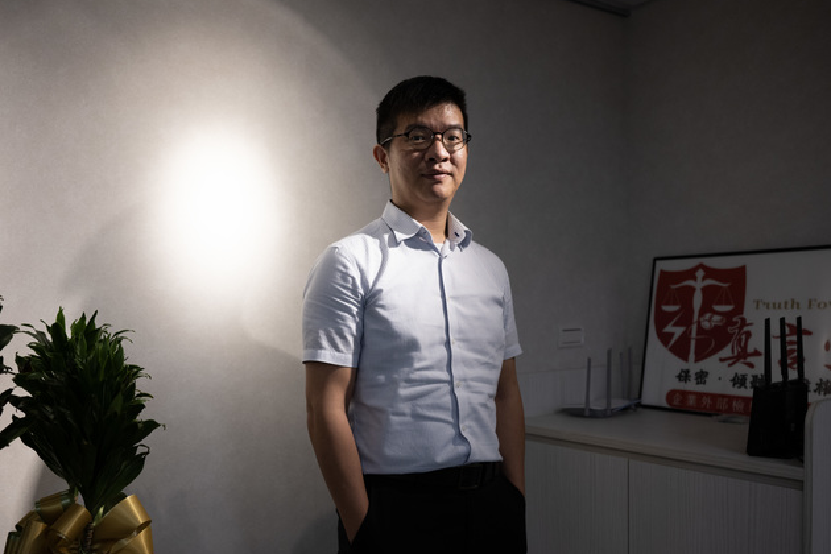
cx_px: 369
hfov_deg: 57.1
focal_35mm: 33
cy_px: 321
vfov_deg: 39.9
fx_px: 762
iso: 640
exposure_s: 1/500
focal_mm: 26
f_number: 3.2
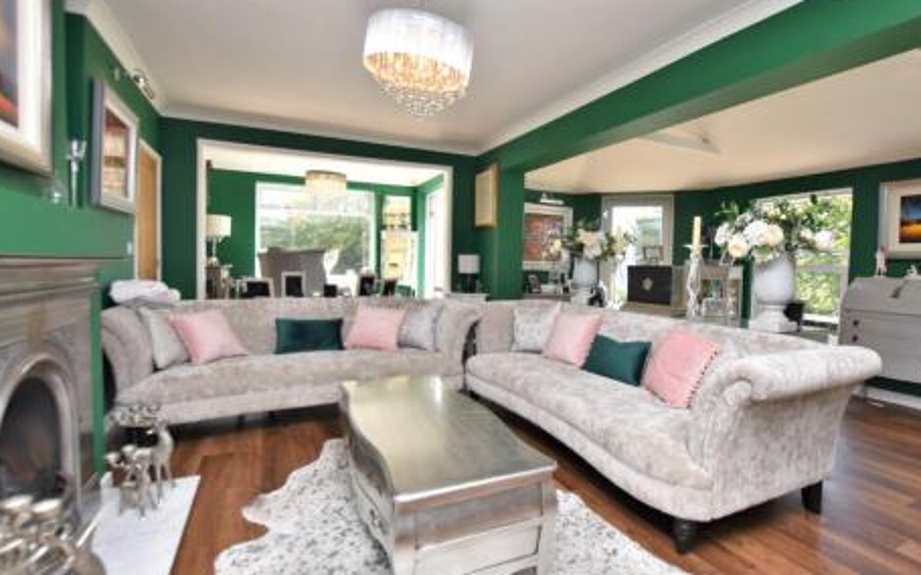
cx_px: 472
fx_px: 401
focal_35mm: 16
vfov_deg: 71.2
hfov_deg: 97.8
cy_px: 274
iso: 360
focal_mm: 10
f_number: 5
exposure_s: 1/200
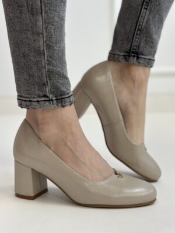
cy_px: 116
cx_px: 88
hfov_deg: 30.3
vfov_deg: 39.7
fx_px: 324
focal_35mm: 48
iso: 125
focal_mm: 6.86
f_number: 1.78
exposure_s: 1/100
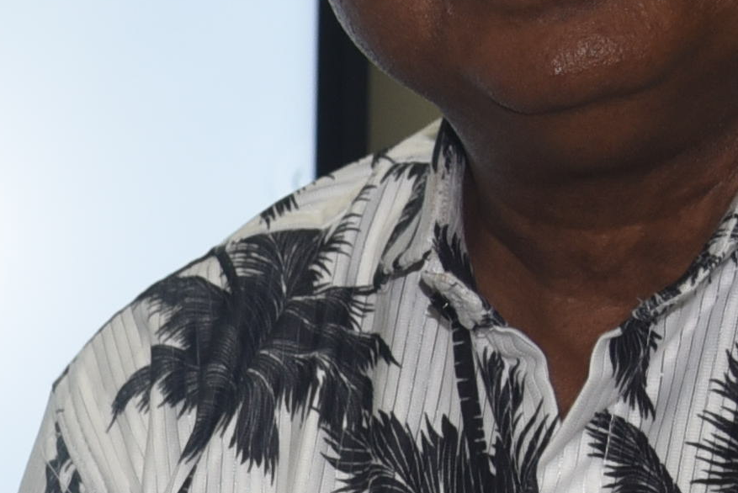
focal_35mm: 192
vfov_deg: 7.2
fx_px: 3938
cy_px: 405
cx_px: -386
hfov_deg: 10.3
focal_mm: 28
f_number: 4.5
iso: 640
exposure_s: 1/125
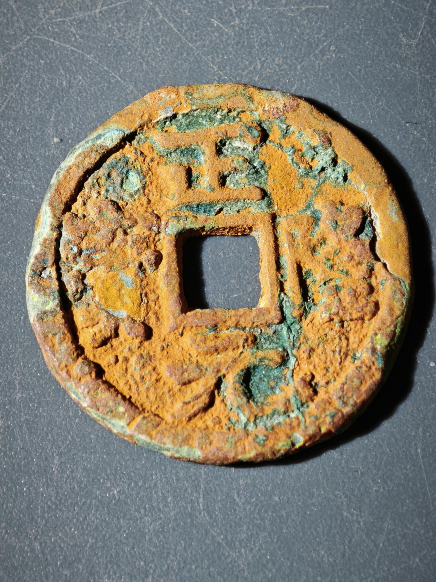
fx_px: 1931
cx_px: 218
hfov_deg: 12.9
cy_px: 291
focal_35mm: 115
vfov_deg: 17.1
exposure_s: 1/100
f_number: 2
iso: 250
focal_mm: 9
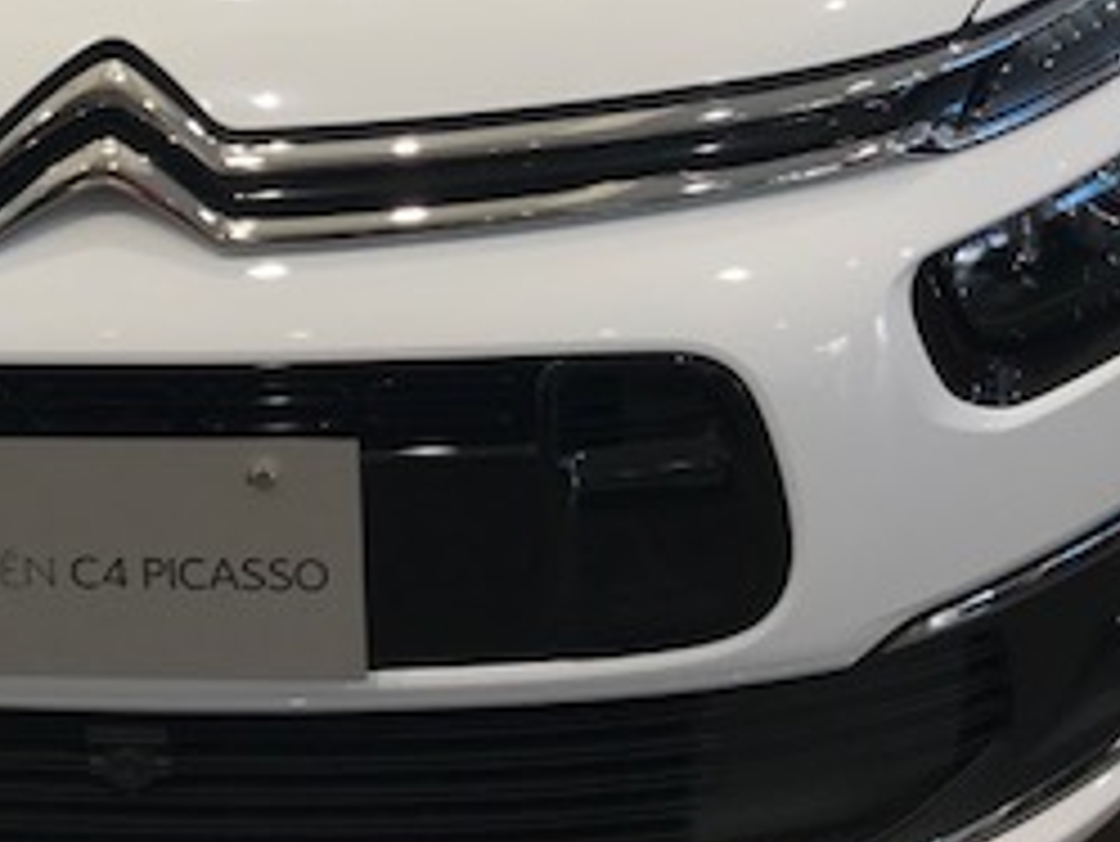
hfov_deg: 27.0
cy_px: -104
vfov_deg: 19.5
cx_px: 450
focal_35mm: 72
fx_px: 2331
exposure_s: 1/120
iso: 25
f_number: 1.8
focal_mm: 3.99
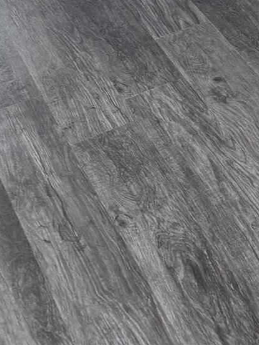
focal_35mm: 100
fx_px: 997
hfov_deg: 13.6
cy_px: -373
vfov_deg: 15.2
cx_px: 425
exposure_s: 1/60
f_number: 1.78
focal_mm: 6.86
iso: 125
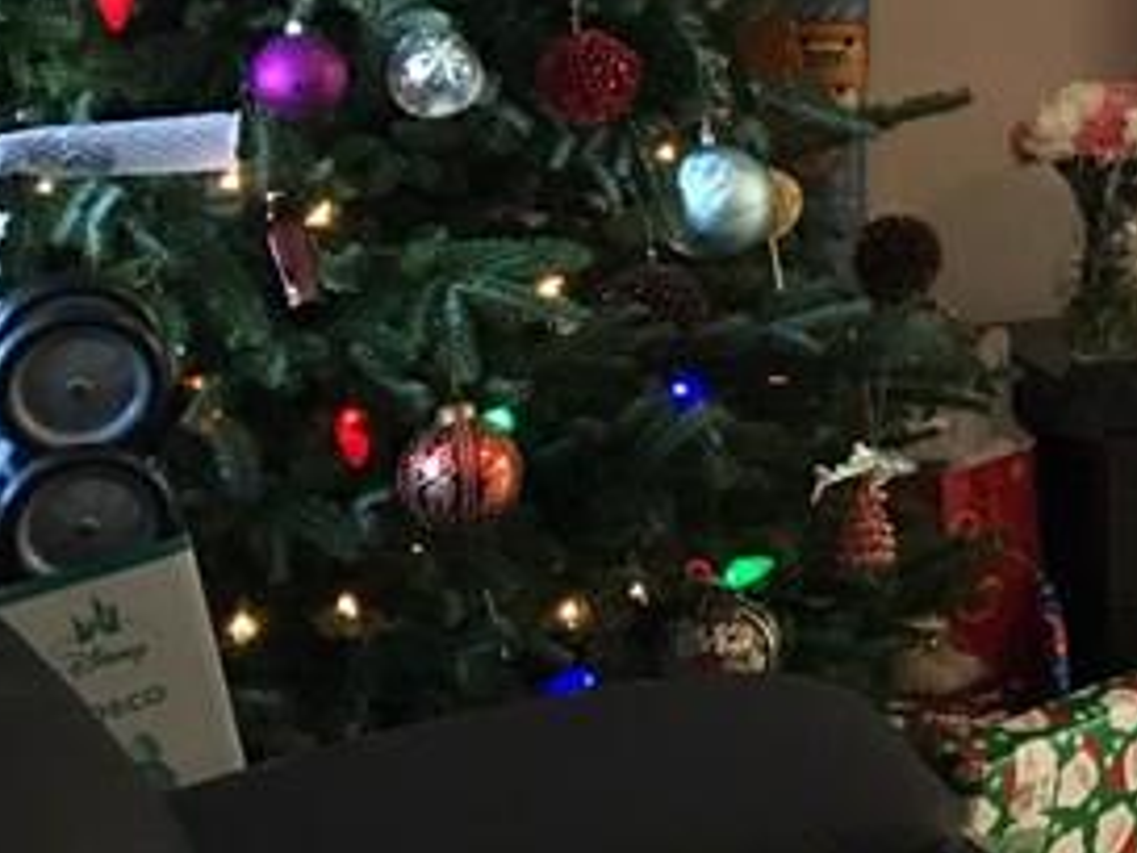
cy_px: -13
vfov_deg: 13.4
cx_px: 1739
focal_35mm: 109
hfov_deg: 16.4
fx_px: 3580
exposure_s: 1/15
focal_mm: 4.15
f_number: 2.2
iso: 64
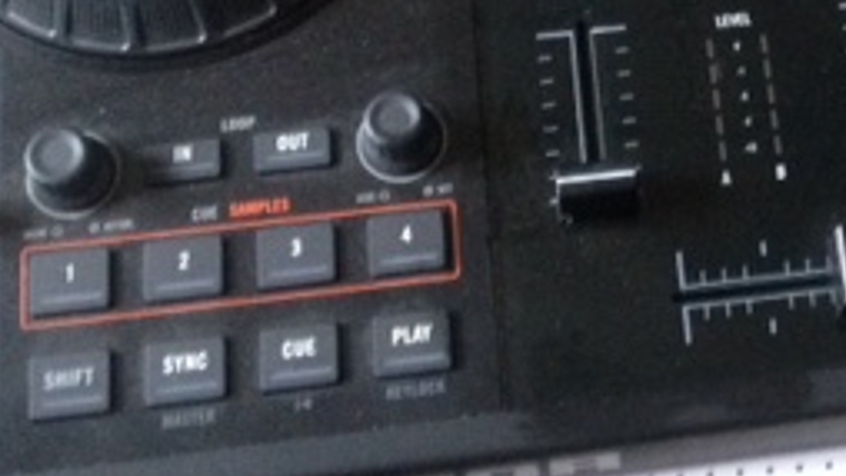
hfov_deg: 21.3
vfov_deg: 12.5
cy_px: -7
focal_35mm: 96
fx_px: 2154
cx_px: 883
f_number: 2.4
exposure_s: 1/17
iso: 400
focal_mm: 4.28
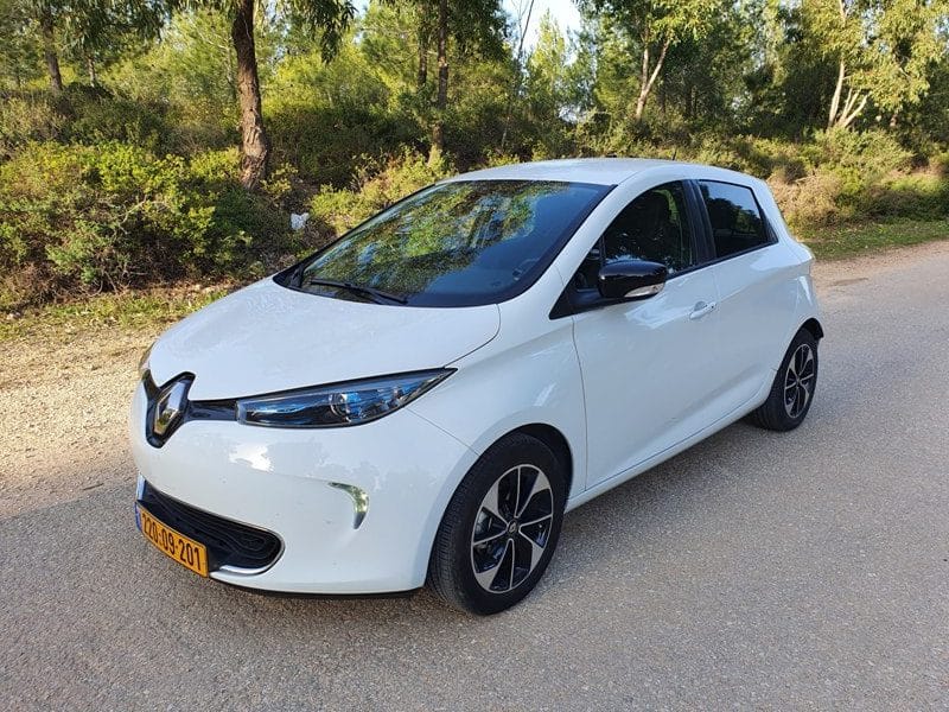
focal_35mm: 26
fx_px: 713
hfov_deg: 67.3
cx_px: 474
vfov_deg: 53.1
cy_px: 356
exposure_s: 1/392
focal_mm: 4.32
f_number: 2.4
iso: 50
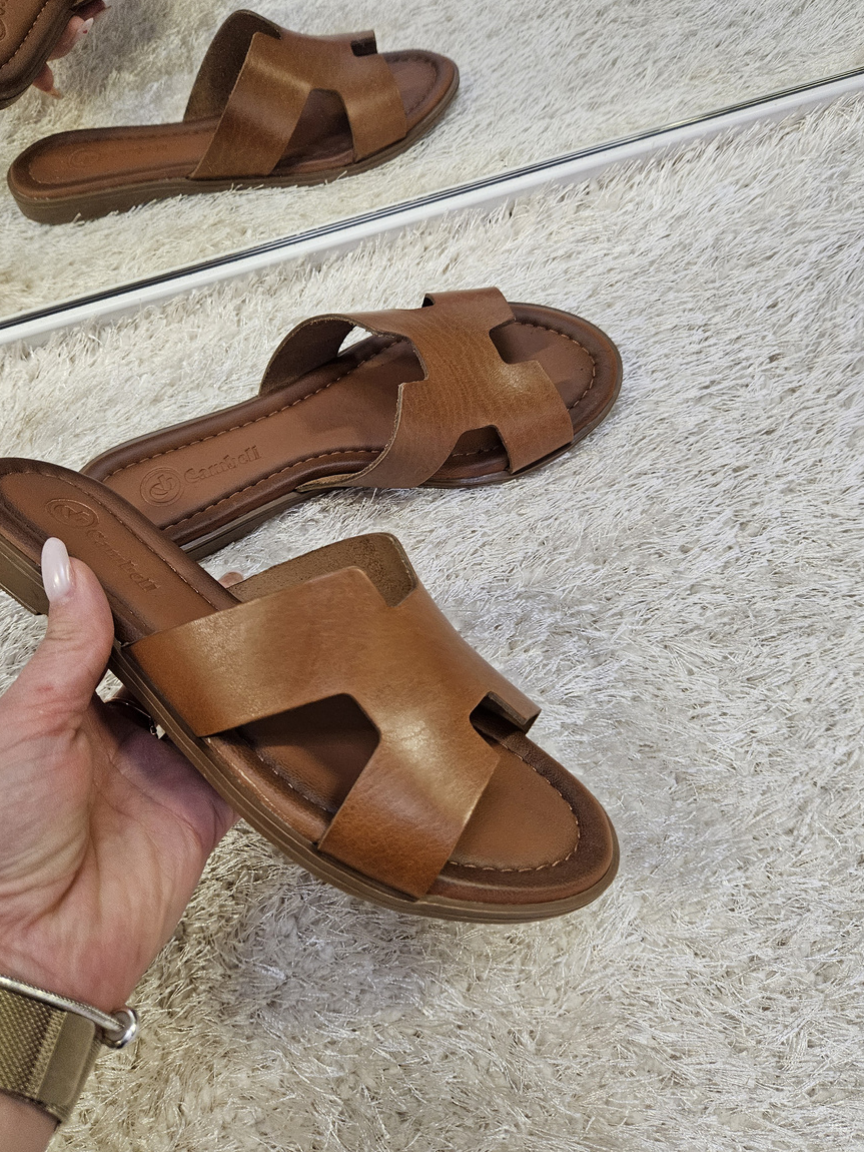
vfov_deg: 67.2
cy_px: 525
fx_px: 865
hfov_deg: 53.1
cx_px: 427
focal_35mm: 26
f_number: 1.8
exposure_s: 1/100
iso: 500
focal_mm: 5.4
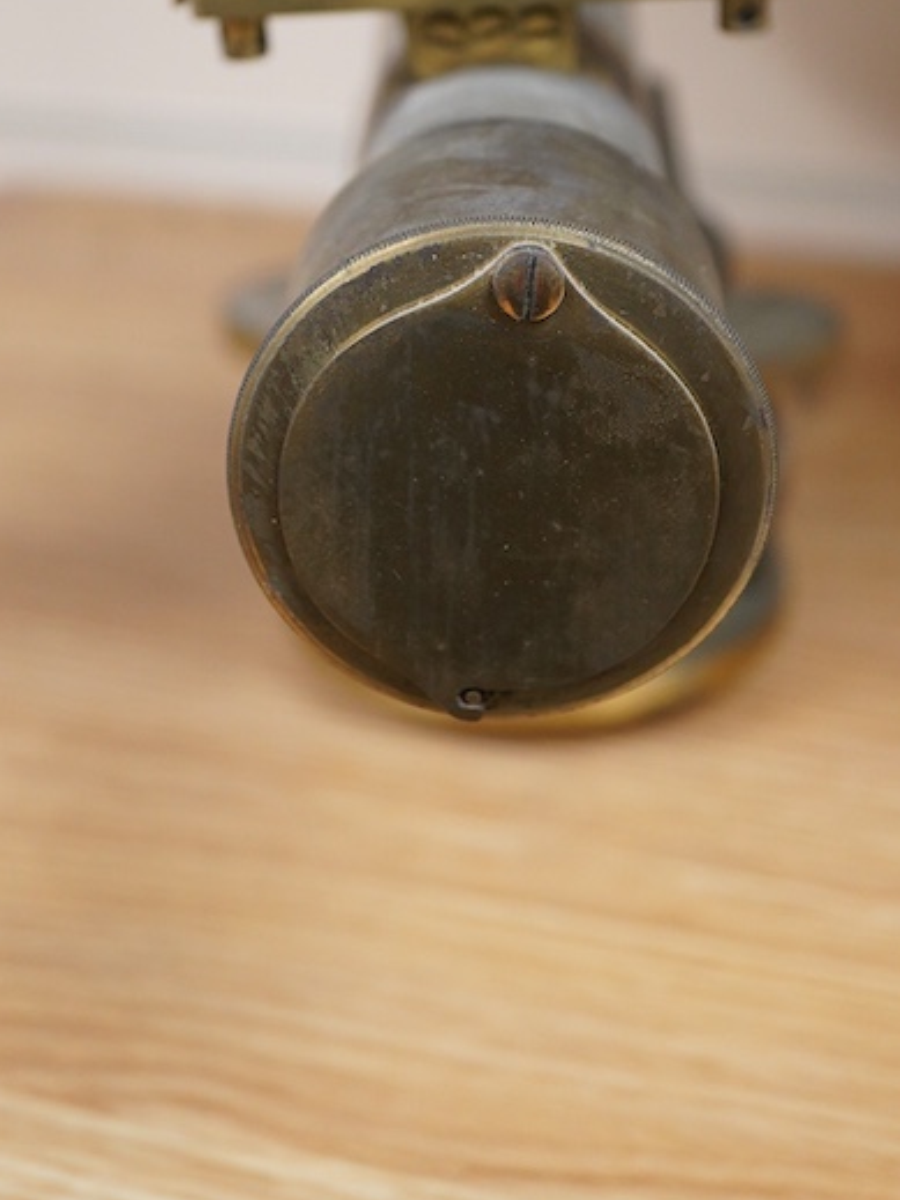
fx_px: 2601
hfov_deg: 19.6
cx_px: 509
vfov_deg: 25.8
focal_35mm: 75
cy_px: 386
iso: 1250
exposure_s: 1/125
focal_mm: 30
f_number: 3.5
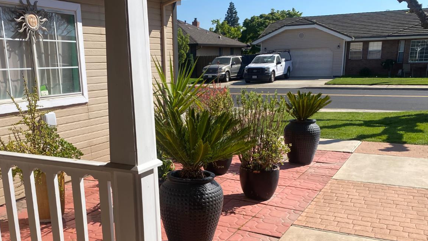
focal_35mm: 37
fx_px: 420
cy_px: 186
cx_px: 189
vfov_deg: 31.3
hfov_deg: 53.9
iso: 32
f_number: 1.8
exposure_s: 1/3846
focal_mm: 4.25
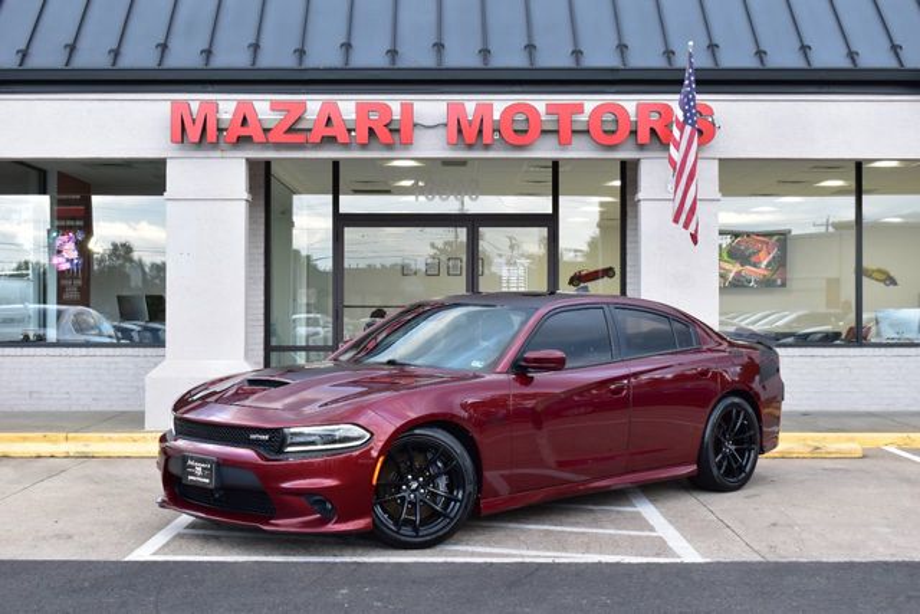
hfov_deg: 37.8
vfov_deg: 25.8
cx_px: 460
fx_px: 1342
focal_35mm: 52
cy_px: 307
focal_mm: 35
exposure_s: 1/40
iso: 400
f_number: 7.1
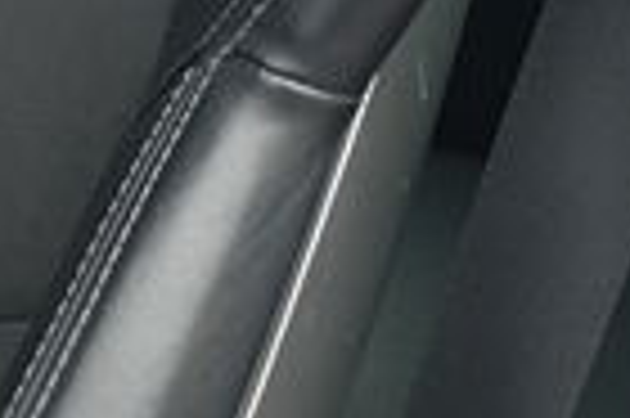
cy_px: -476
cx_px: 50
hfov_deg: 8.9
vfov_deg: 5.8
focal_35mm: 230
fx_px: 4020
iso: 200
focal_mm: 27.7
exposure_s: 1/125
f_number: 3.2
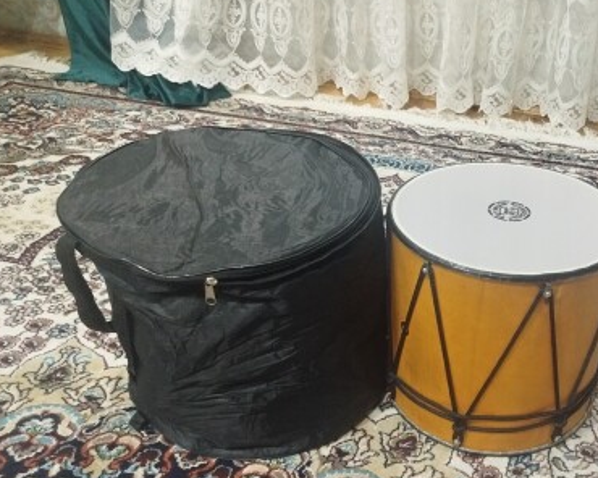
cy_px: 317
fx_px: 673
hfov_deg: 45.8
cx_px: 467
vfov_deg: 38.7
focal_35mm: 38
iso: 2000
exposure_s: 1/17
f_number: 1.7
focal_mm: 5.31
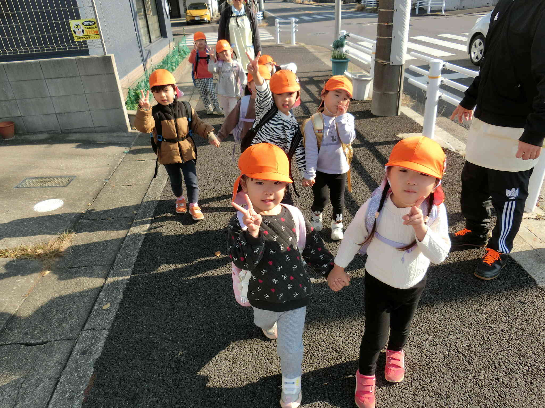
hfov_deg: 69.4
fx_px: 394
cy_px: 204
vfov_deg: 54.9
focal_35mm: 25
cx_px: 272
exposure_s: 1/500
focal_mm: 4.5
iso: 80
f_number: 3.5
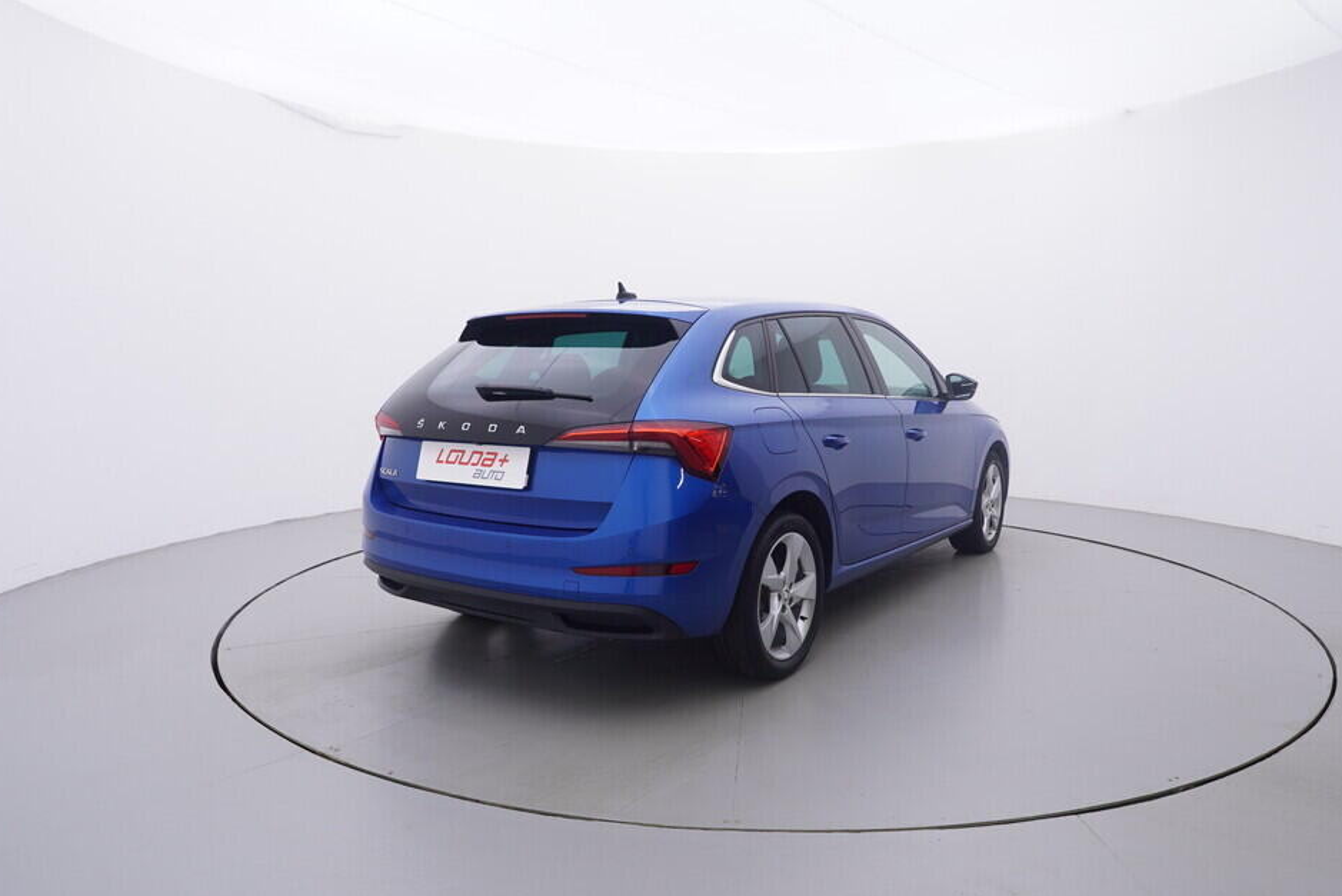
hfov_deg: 72.5
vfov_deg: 52.1
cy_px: 464
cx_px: 689
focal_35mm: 25
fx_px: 915
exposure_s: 1/80
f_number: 5
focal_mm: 15
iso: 200
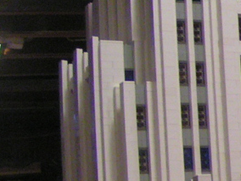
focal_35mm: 171
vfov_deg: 8.7
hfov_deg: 10.5
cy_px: 70
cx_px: 492
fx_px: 1191
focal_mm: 5.8
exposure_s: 1/15
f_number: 2.8
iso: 200
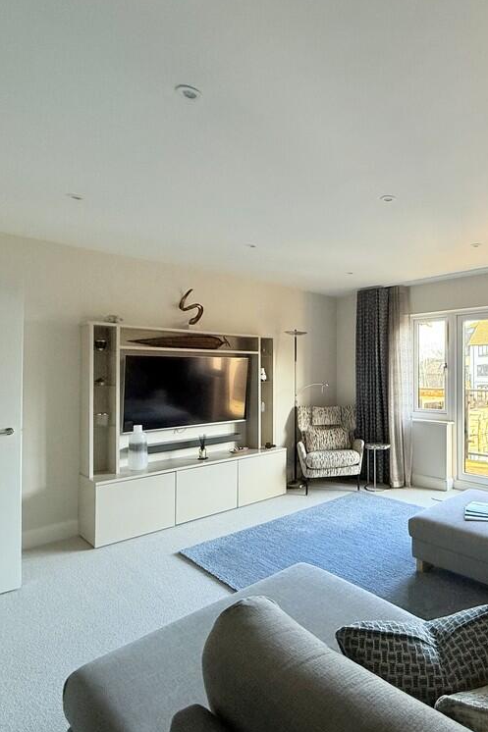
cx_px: 392
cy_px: 365
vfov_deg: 84.0
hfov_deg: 57.2
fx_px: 407
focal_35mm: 20
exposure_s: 1/99
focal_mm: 2.22
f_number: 2.2
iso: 160
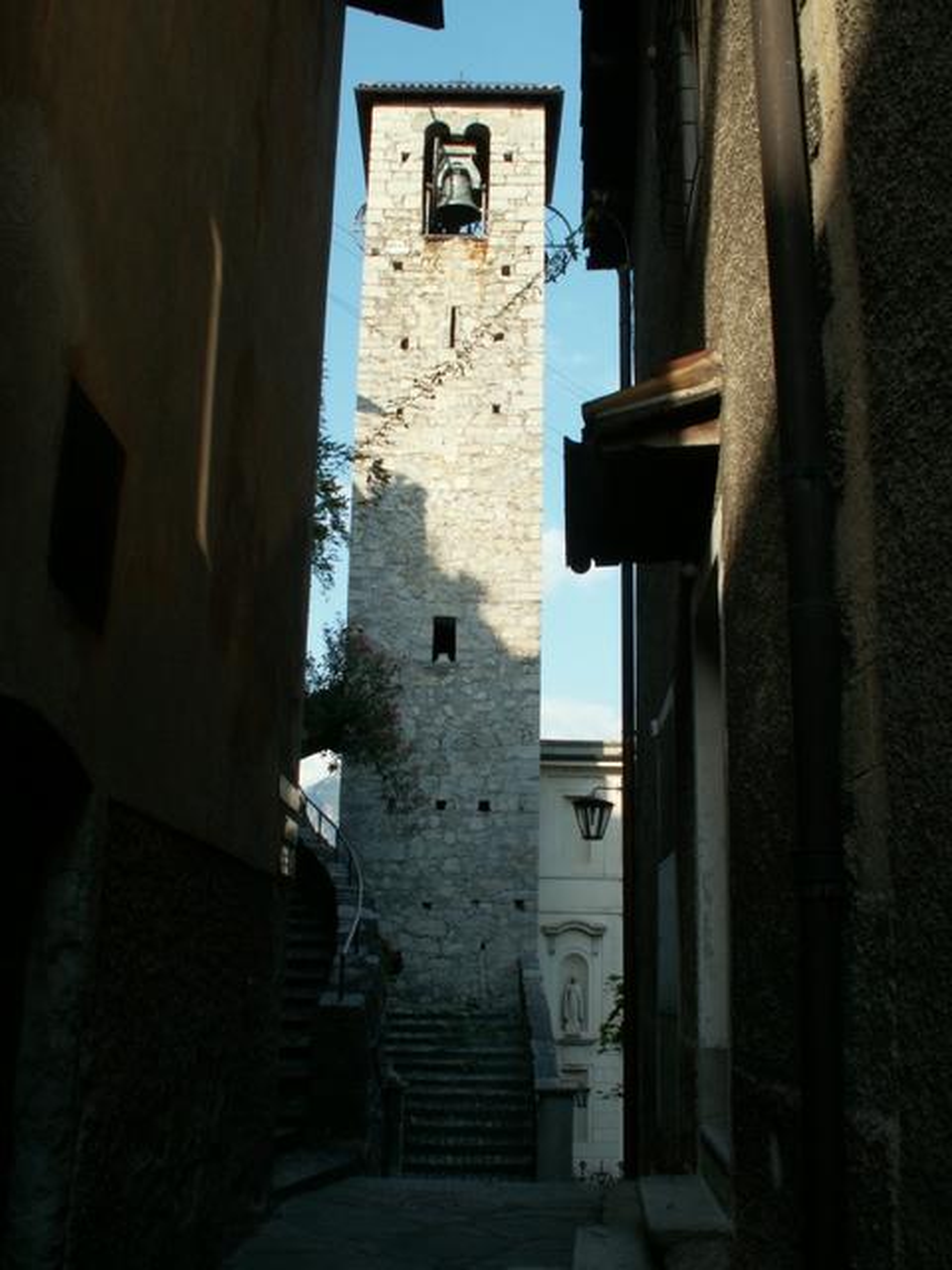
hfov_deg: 40.7
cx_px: 476
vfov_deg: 52.6
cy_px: 635
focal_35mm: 35
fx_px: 1283
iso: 50
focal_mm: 5.86
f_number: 5.6
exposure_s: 1/125
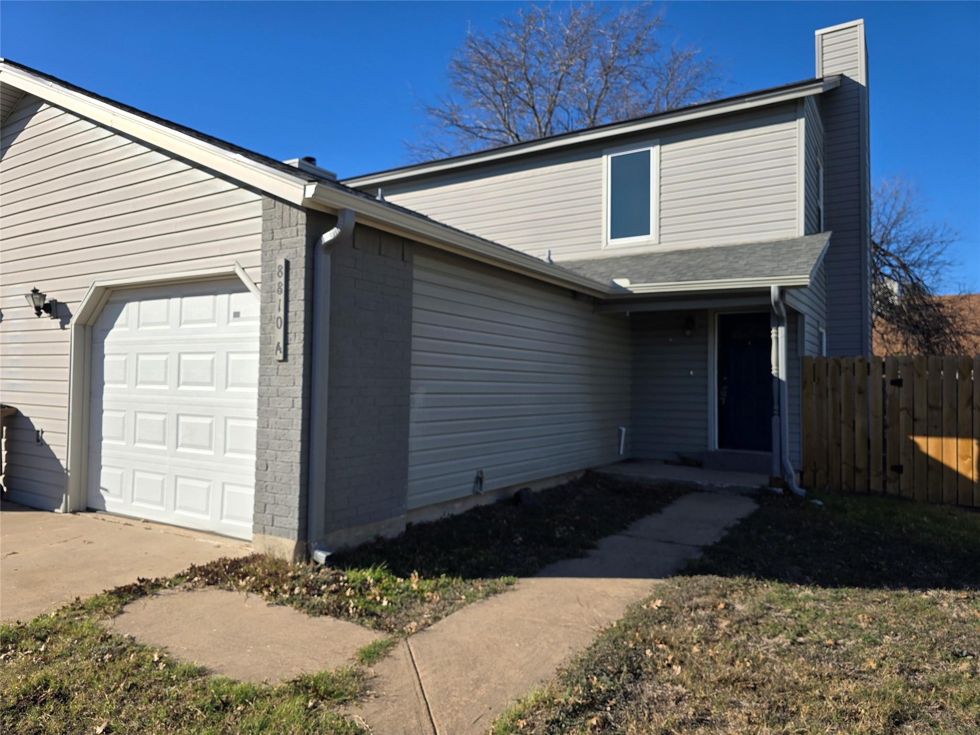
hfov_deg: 73.9
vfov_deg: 58.9
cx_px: 490
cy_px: 368
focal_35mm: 23
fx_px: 651
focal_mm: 6.3
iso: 12
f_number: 1.7
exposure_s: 1/715
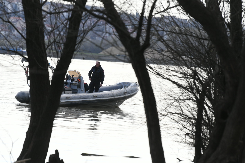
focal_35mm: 260
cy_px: 98
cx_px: 95
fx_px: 1770
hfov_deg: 7.9
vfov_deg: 5.3
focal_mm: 200
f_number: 5
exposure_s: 1/8000
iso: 2500
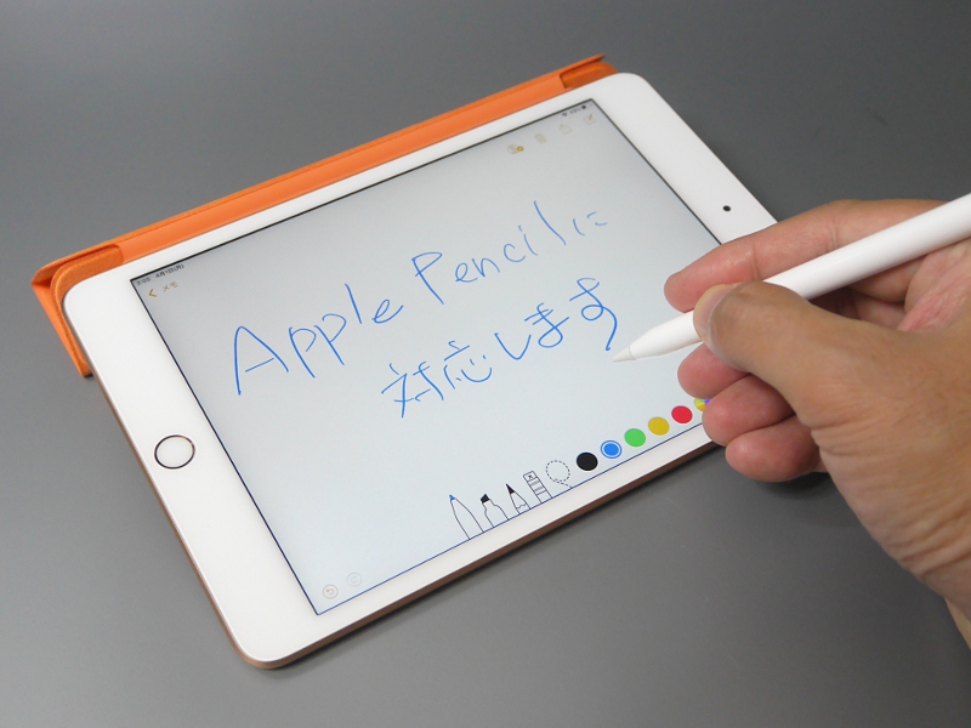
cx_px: 486
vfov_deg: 37.7
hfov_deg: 49.0
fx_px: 1066
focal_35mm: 38
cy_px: 364
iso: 640
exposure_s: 1/60
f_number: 4.4
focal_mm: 19
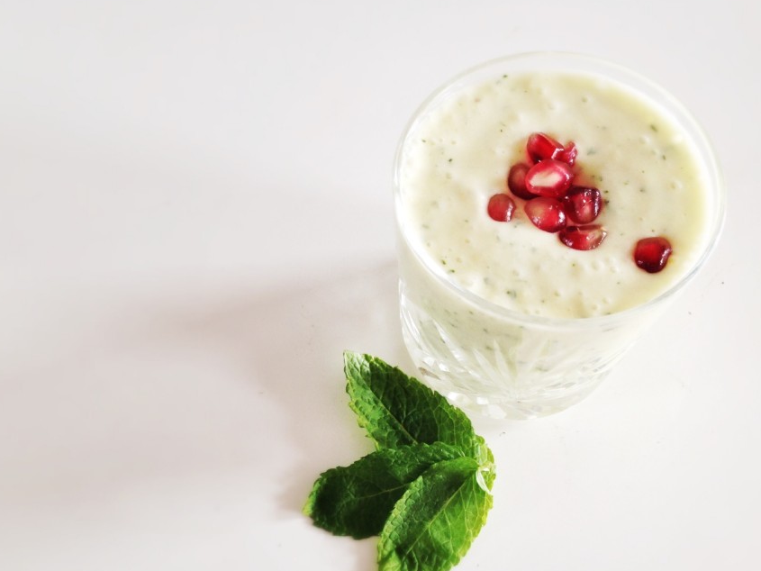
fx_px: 879
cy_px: 332
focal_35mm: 40
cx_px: 349
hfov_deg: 46.7
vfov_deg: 35.9
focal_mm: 4.12
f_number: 2.4
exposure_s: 1/30
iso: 50
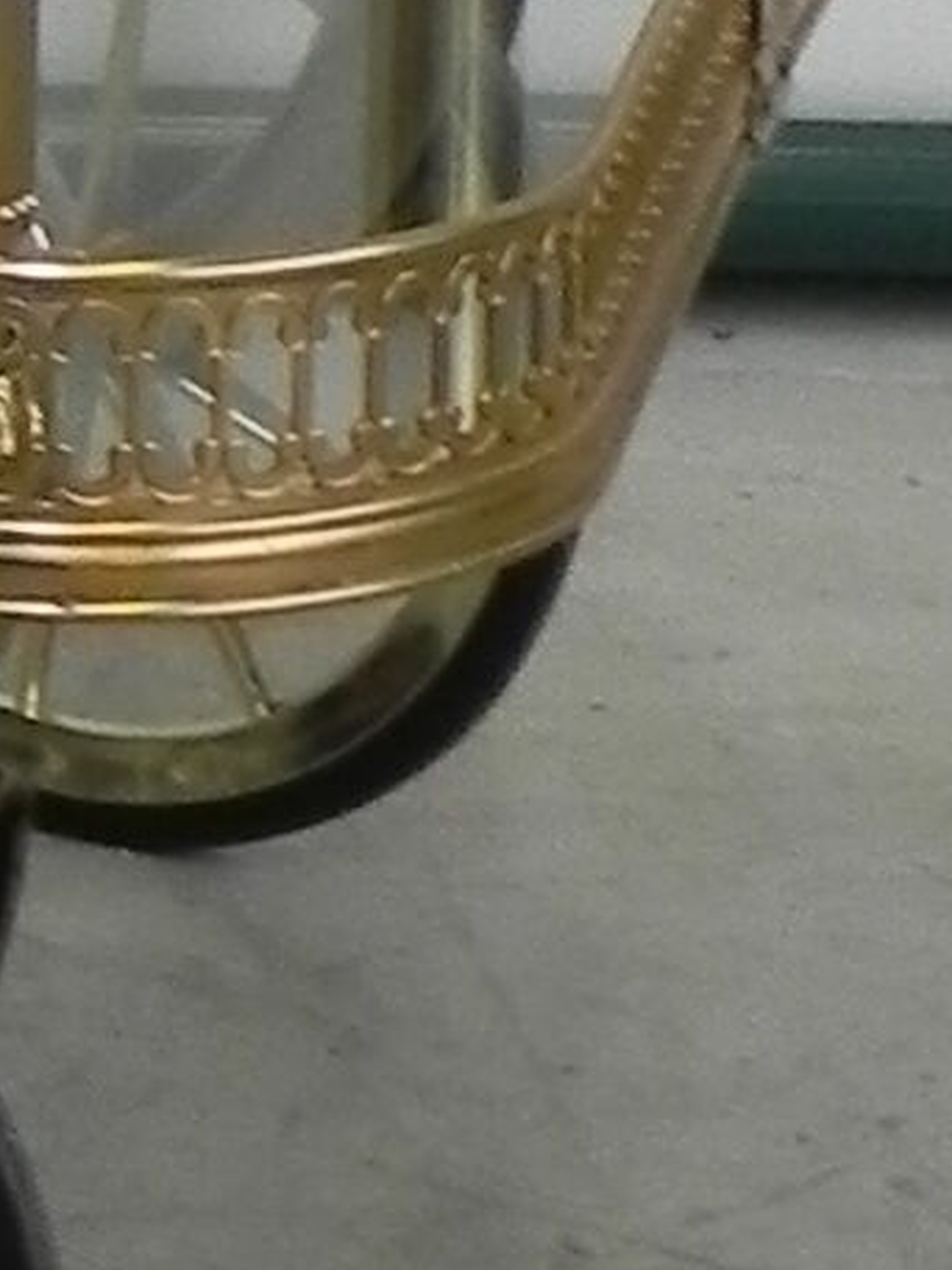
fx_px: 9681
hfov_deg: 5.3
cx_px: -2010
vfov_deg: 7.1
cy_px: -1554
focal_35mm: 264
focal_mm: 5.9
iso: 160
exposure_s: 1/30.1
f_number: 2.8
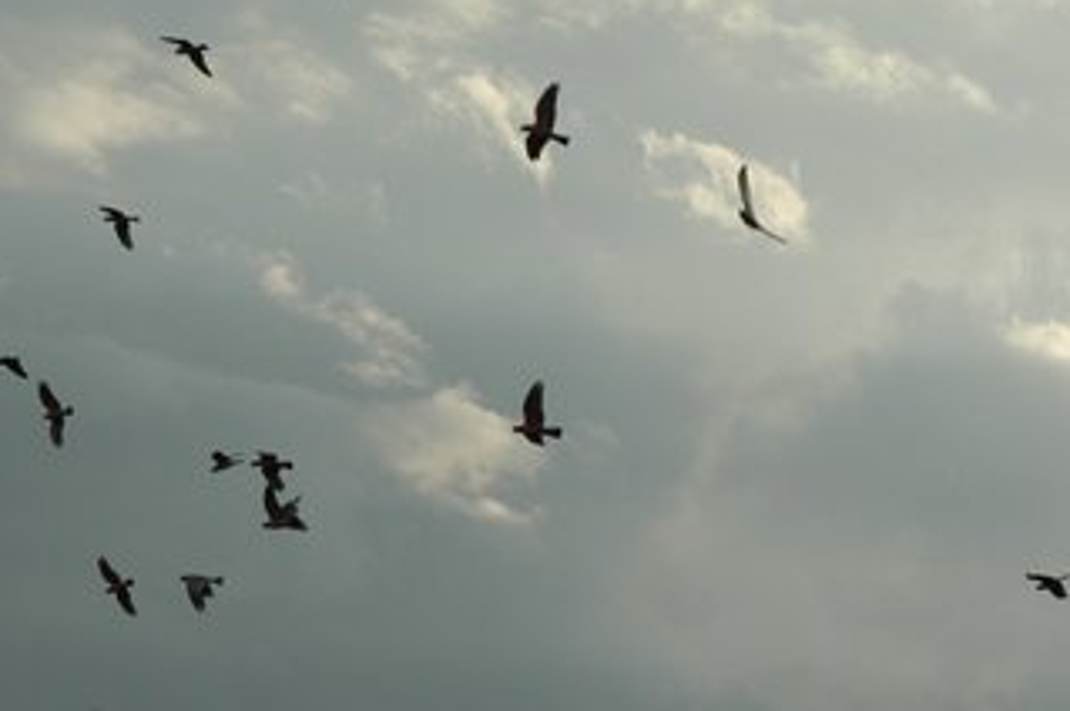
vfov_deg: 5.9
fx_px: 6918
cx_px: 164
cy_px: 396
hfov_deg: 8.8
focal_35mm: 233
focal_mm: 62
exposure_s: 1/400
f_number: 10
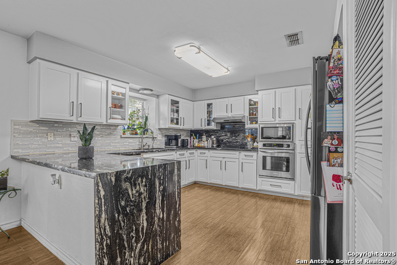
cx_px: 198
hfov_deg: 96.7
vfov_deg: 73.8
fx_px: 176
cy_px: 132
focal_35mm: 16
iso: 250
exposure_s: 1/2
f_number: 9
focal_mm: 16
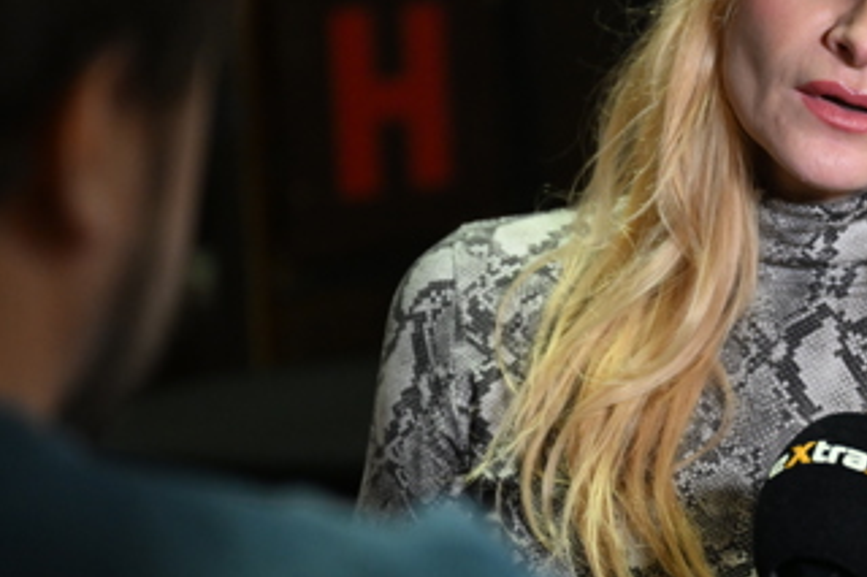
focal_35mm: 151
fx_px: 3635
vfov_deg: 9.1
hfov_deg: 13.5
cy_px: 268
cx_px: 696
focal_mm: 70
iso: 2500
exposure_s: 1/100
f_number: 2.8
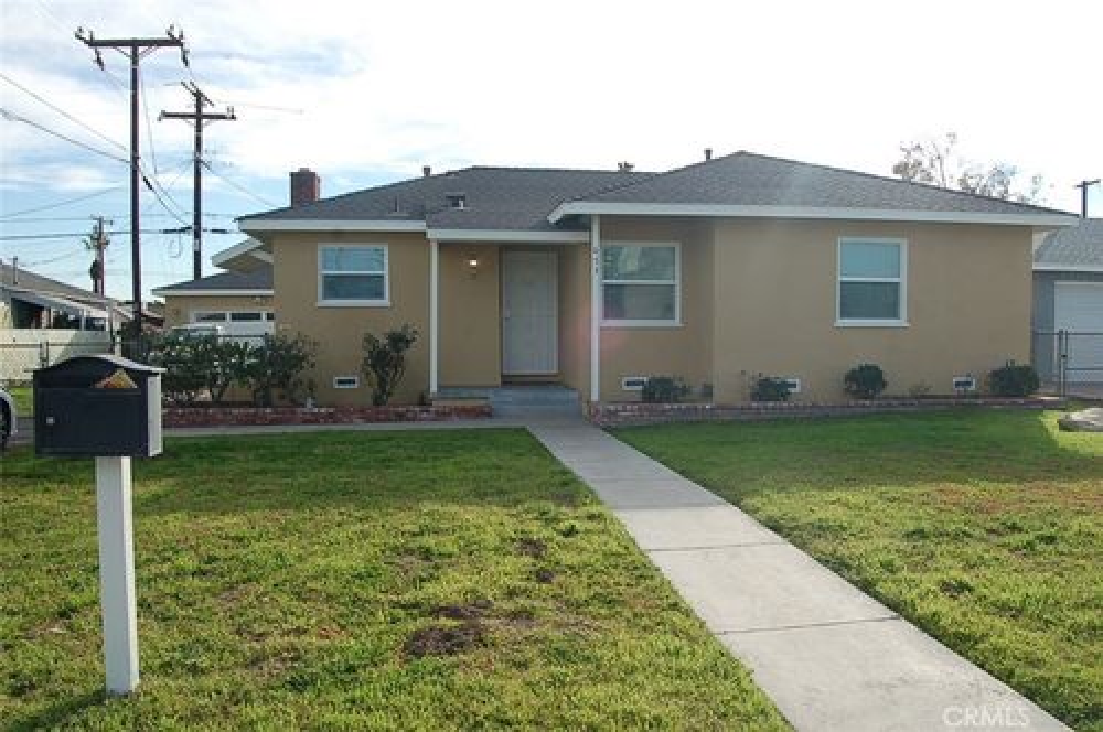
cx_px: 552
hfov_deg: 67.4
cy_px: 366
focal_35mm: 27
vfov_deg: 47.8
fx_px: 826
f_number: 8
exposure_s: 1/250
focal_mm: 18
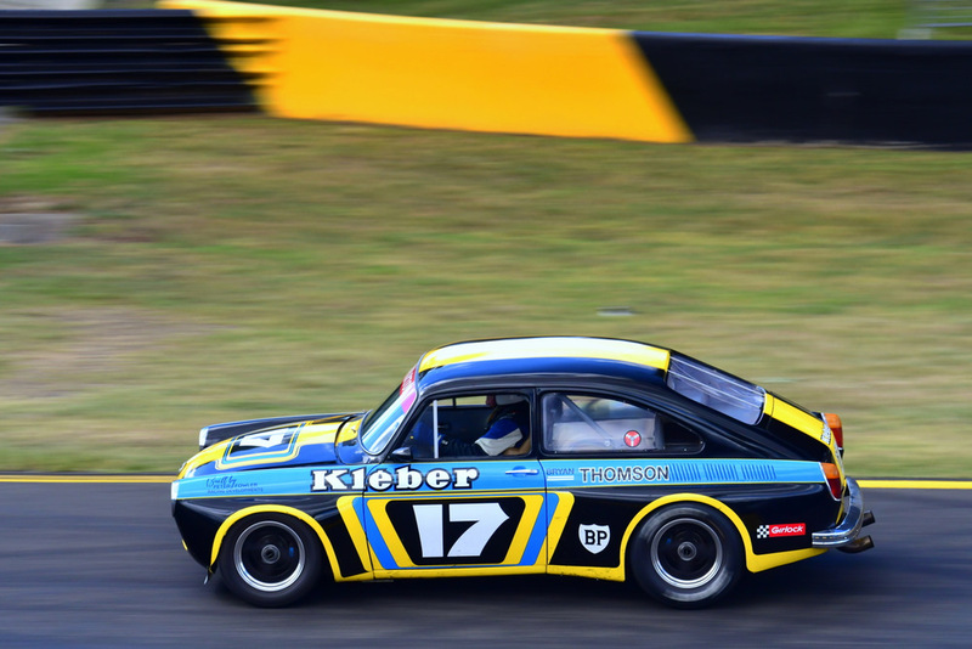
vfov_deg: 7.0
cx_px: 486
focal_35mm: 195
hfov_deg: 10.5
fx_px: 5267
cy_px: 324
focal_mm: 130
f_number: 11
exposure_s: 1/250
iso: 500
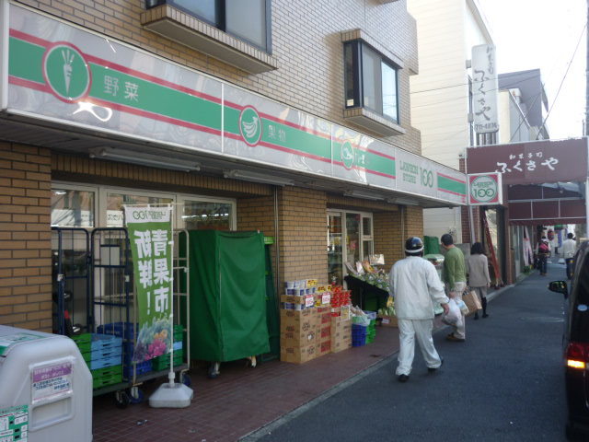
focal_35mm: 33
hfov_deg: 55.4
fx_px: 562
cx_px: 294
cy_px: 221
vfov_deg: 42.9
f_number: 2.8
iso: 80
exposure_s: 1/160
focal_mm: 5.5
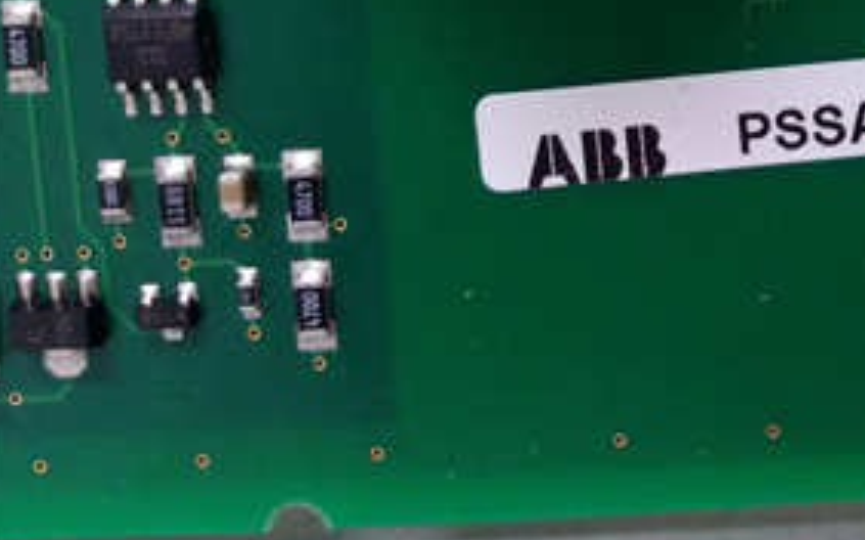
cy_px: -83
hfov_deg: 30.7
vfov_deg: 20.1
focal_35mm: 61
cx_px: 899
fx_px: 1437
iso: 373
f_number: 2
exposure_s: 1/33
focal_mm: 3.79
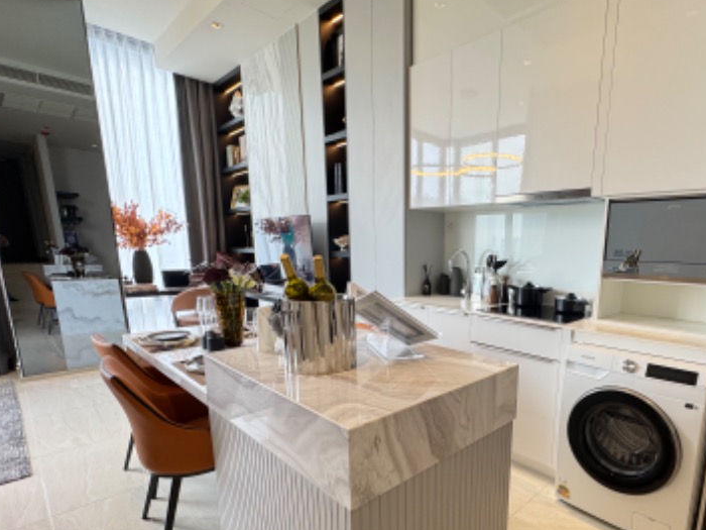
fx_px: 408
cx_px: 447
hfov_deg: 80.0
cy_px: 331
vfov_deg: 65.0
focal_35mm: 20
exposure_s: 1/100
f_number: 2.2
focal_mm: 2.22
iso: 125
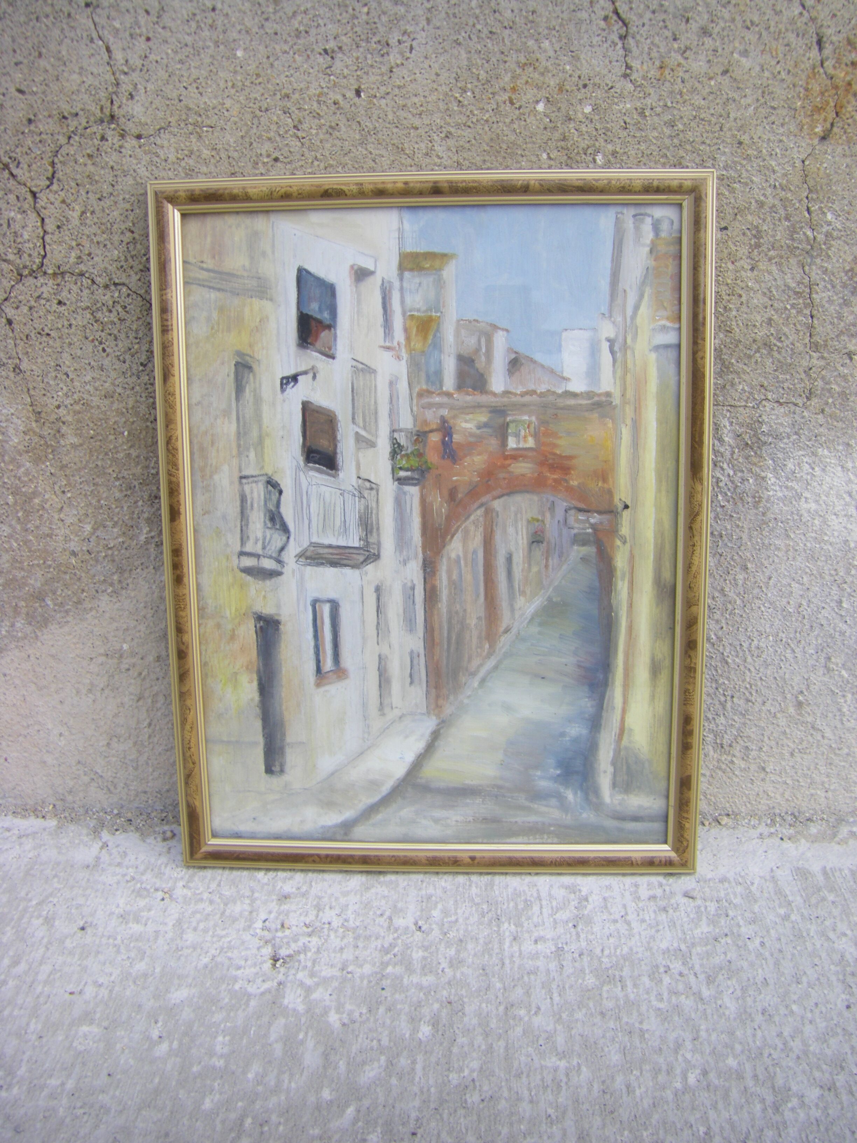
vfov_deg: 49.0
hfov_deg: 37.7
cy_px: 572
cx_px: 428
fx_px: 1254
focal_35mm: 38
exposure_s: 1/125
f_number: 3.5
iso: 64
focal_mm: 6.3
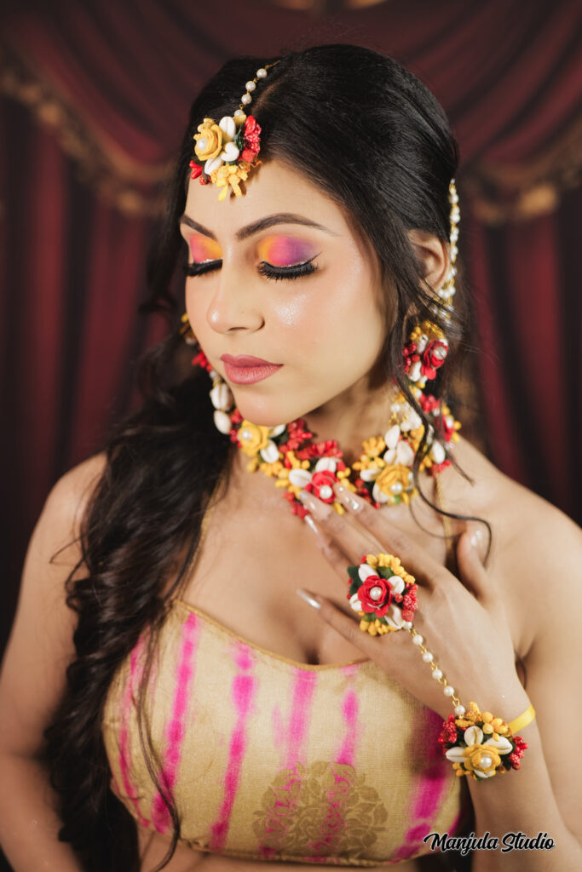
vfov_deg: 39.6
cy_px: 436
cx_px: 291
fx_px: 1212
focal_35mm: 50
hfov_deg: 27.0
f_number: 2.2
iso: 160
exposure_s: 1/100
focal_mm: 50
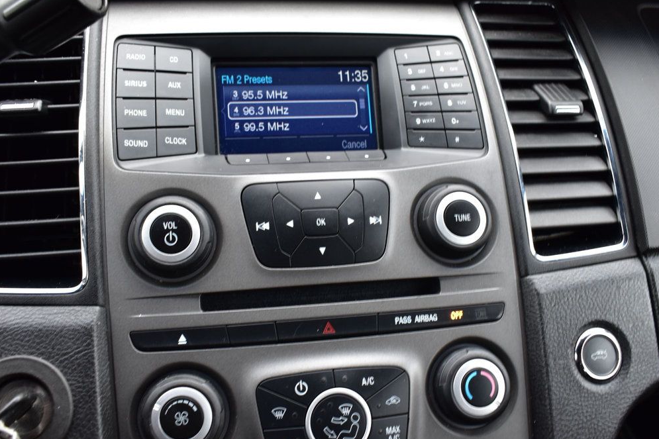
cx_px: 326
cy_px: 217
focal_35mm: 36
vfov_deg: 37.3
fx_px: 650
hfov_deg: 53.8
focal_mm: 23
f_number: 7.1
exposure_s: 1/40
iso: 400
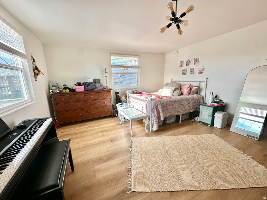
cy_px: 100
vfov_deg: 85.7
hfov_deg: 102.1
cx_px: 134
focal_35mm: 14
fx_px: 108
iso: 40
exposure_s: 1/117
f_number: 2.2
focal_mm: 2.22
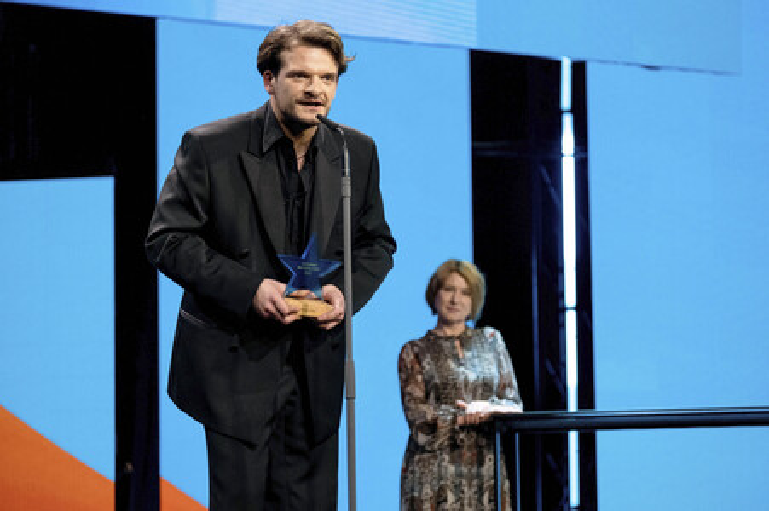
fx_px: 3138
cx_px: 384
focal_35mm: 147
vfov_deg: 9.3
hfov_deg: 14.0
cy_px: 256
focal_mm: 98.2
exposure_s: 1/220
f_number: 2.8
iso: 2500
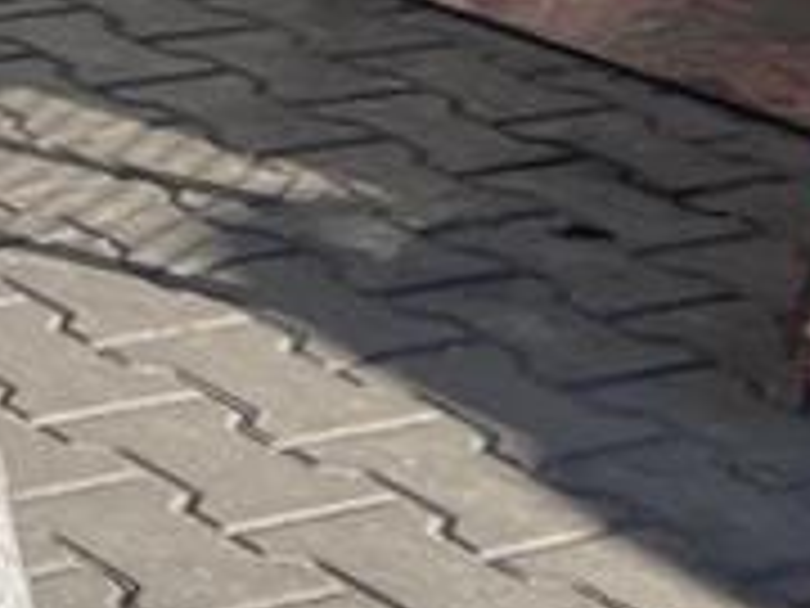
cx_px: -616
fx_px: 4048
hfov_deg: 10.8
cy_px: 865
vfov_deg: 8.4
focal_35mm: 173
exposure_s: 1/702
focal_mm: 4.25
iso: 32
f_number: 1.8
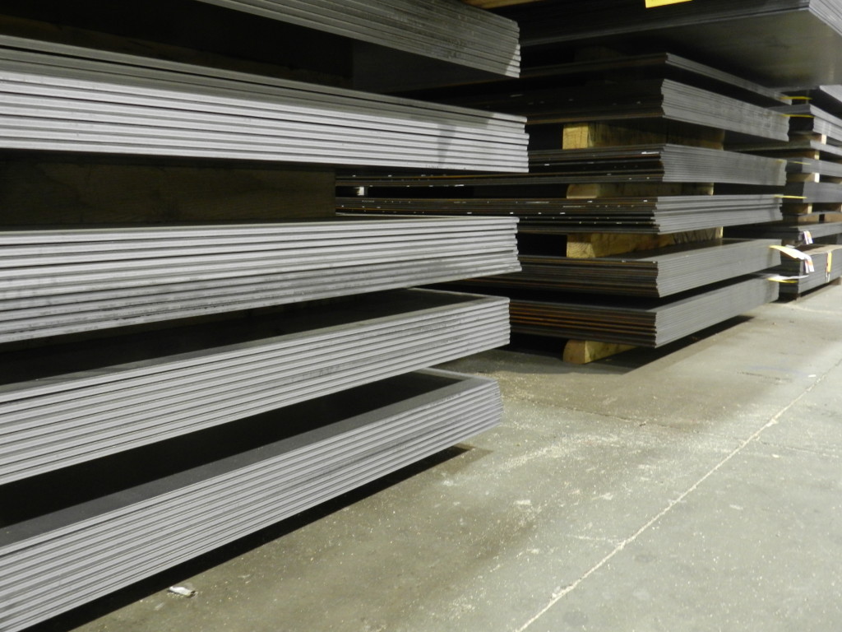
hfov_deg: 56.8
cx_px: 421
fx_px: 778
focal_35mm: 32
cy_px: 316
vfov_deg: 44.2
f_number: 3.7
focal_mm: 5.6
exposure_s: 1/5
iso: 400
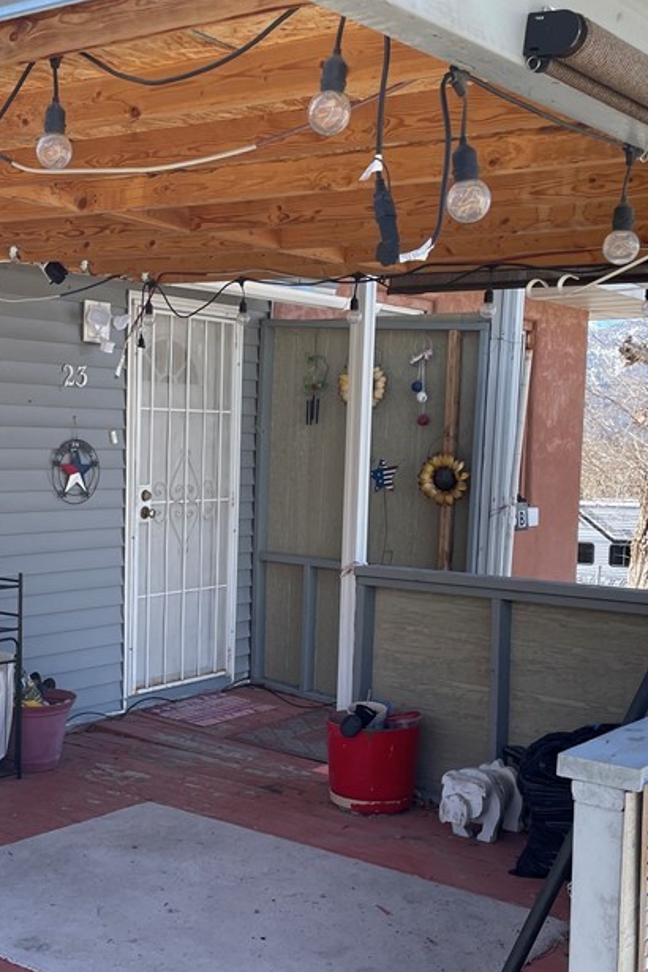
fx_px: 1215
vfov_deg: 43.5
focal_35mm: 45
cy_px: 545
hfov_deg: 29.6
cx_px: 204
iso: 32
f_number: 1.6
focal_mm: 4.2
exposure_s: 1/812
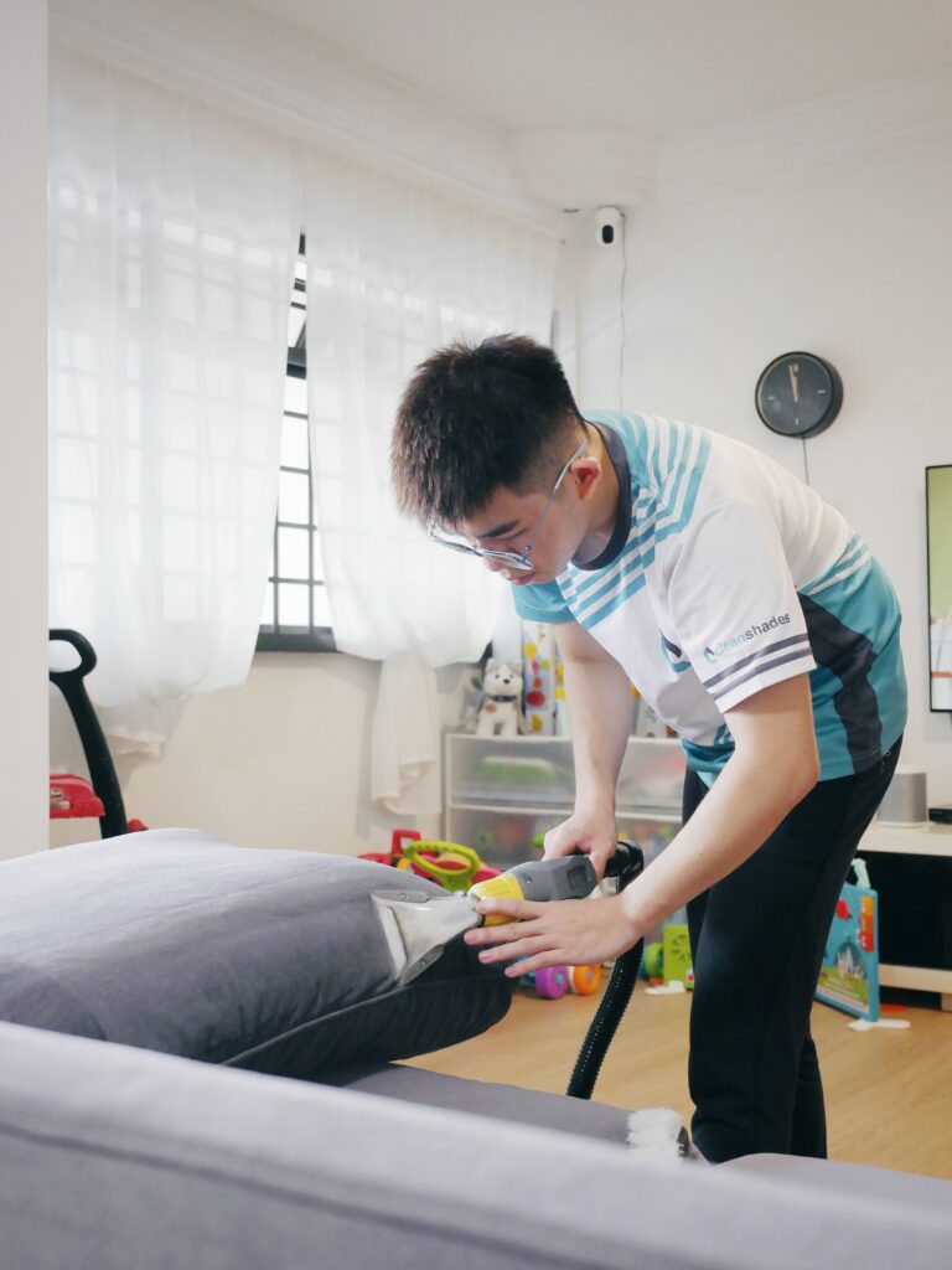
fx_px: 1540
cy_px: 635
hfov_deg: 34.3
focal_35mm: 42
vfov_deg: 44.8
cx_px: 476
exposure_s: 1/250
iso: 1600
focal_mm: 21
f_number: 2.8
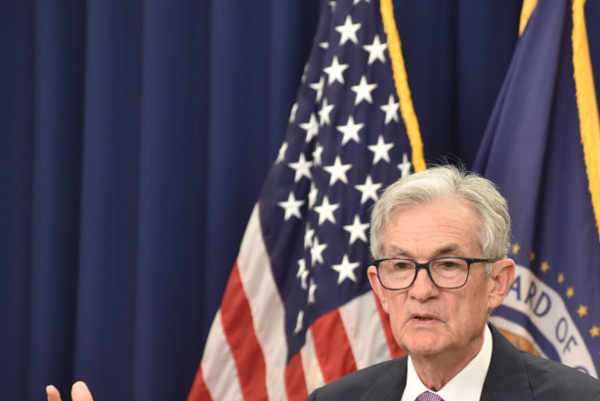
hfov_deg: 6.3
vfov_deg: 4.2
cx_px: 426
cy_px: 291
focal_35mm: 325
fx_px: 5419
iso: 2500
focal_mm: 195
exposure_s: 1/200
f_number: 7.1
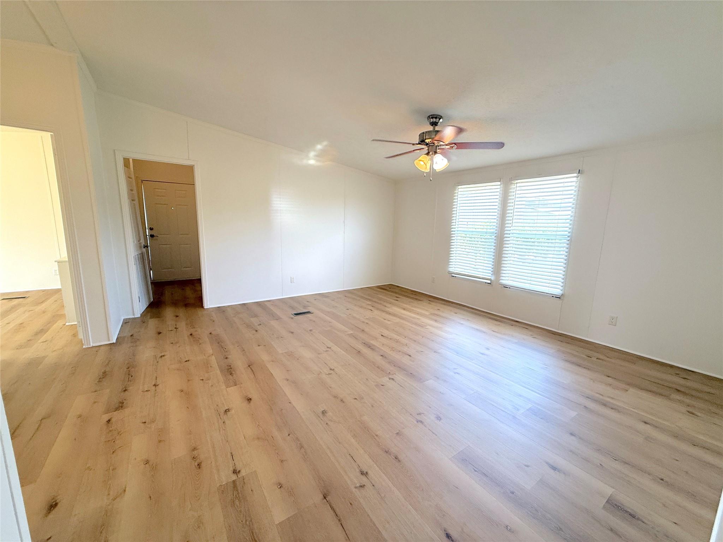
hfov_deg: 102.1
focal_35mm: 14
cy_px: 271
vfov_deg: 85.7
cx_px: 362
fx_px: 292
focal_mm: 2.22
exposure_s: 1/120
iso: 100
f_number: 2.2
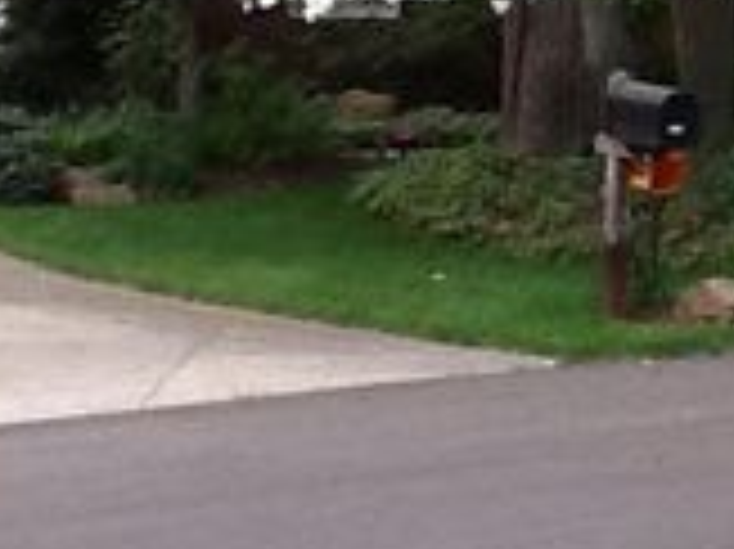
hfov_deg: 13.7
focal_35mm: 135
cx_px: 1103
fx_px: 2860
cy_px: -160
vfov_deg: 10.7
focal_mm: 2.03
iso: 64
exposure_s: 1/120
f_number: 2.4
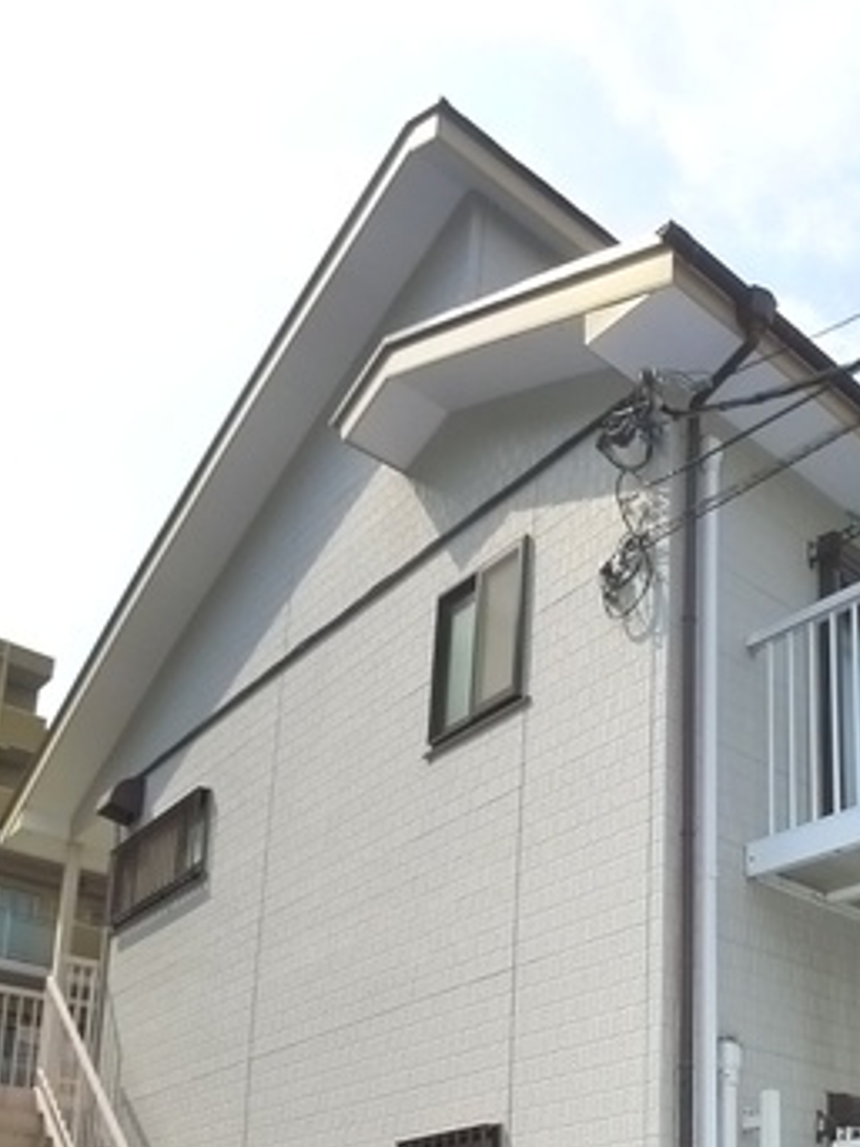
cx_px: 785
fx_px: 1624
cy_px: 1154
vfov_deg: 35.2
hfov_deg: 28.4
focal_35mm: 49
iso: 400
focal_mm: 5.1
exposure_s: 1/800
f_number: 4
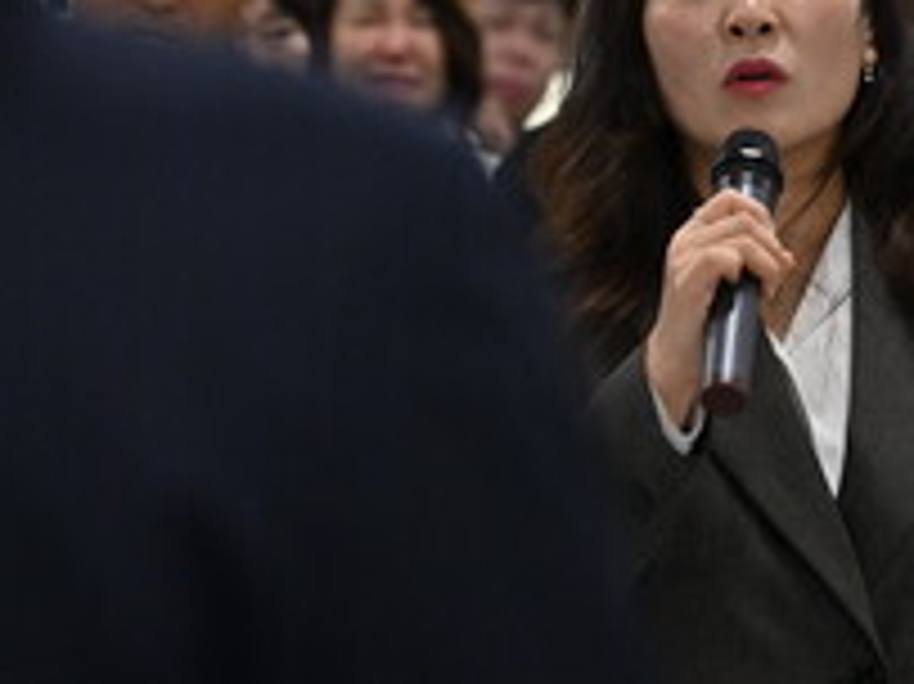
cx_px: 608
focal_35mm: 247
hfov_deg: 8.0
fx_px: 6518
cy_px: 54
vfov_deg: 6.0
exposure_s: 1/400
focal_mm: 87
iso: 2000
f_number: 2.8
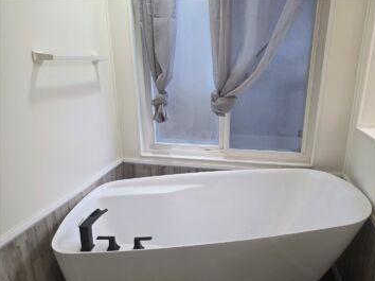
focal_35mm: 26
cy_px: 155
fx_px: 281
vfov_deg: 52.9
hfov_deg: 67.1
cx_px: 210
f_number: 1.7
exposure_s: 1/120
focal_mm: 6.3
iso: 200
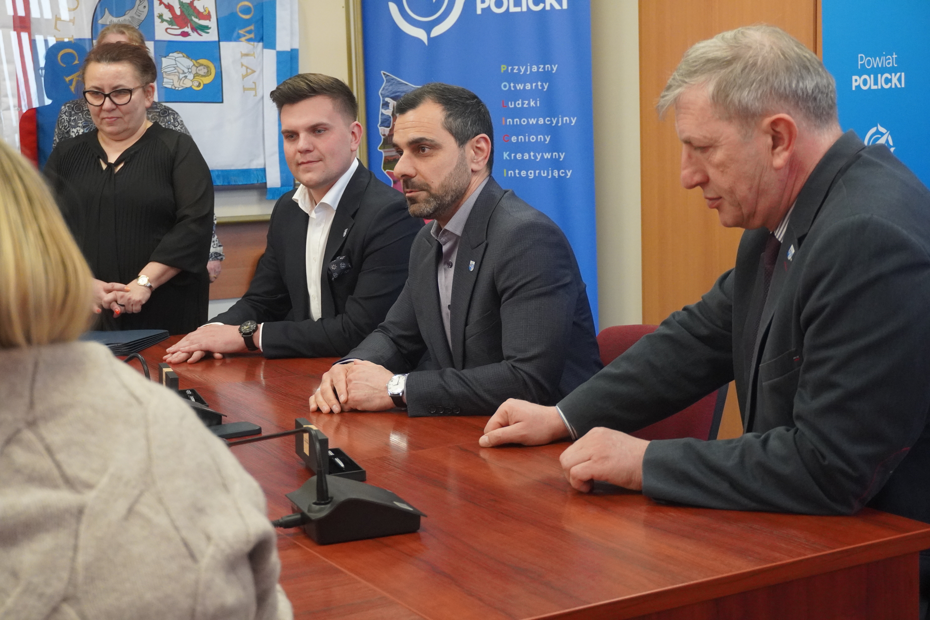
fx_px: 1395
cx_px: 465
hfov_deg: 36.9
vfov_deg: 25.1
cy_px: 310
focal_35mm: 54
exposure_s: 1/160
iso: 4000
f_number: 5.6
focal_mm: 36
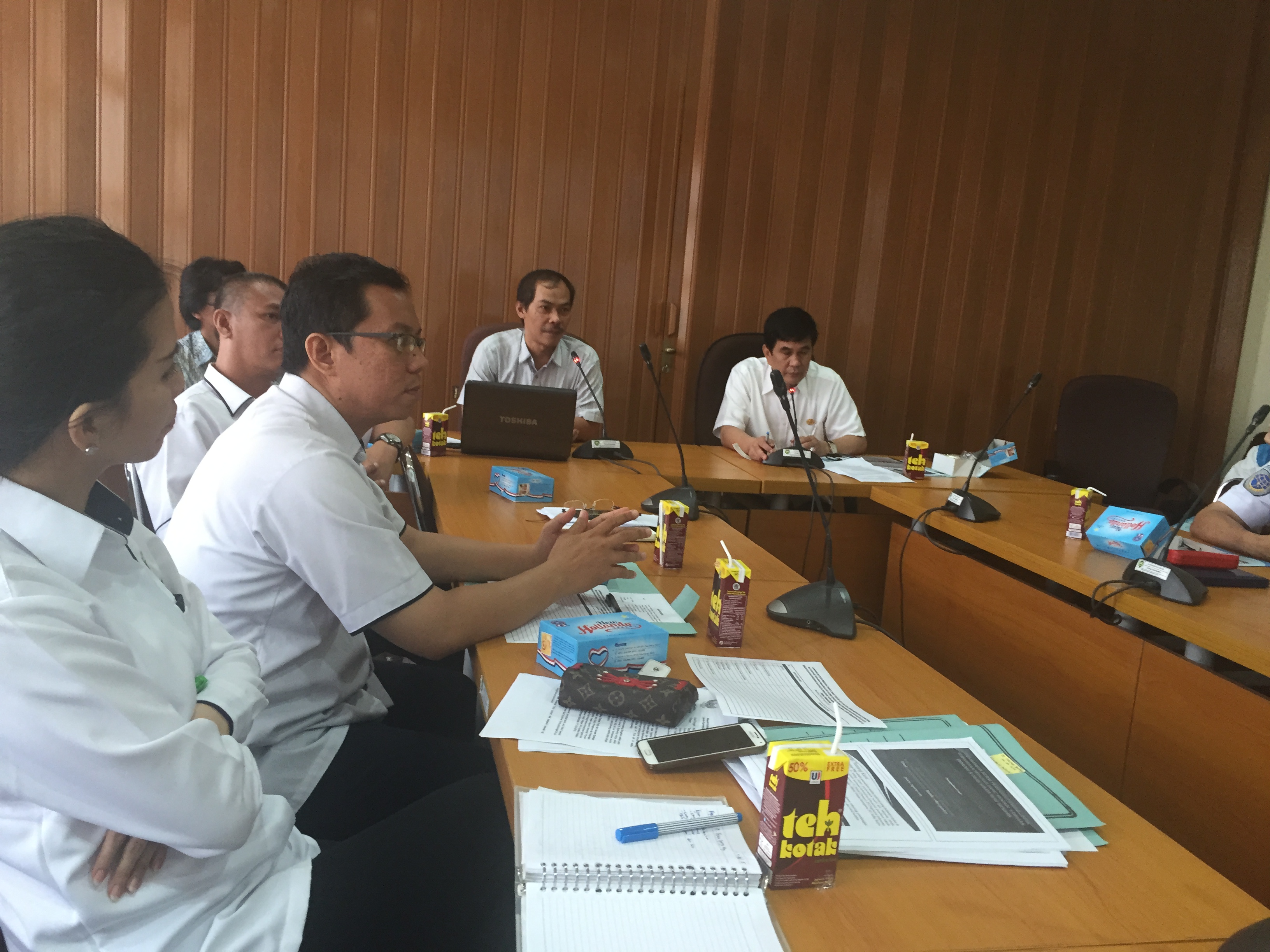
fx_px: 1064
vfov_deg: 48.2
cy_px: 476
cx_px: 635
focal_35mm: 29
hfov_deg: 61.7
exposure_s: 1/33
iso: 160
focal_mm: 4.15
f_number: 2.2
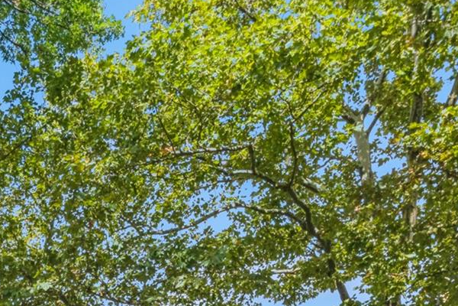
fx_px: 738
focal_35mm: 58
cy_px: 514
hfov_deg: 29.1
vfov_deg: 19.1
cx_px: -110
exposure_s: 1/500
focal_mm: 17
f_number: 14
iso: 640
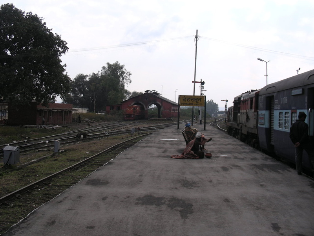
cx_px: 157
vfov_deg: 32.9
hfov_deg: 42.9
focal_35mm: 44
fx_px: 399
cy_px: 118
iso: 50
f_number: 4
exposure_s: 1/591
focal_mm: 7.4
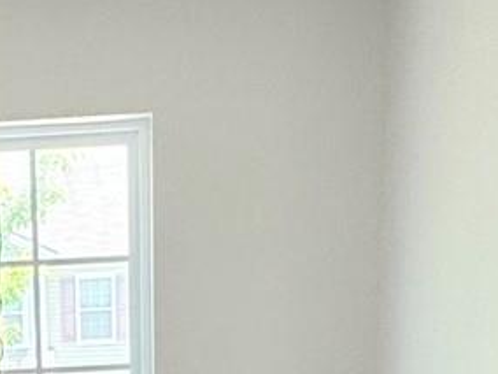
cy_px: 767
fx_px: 1453
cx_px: -44
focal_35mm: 101
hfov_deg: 18.7
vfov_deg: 12.7
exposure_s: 1/120
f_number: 2.2
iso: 80
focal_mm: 2.22
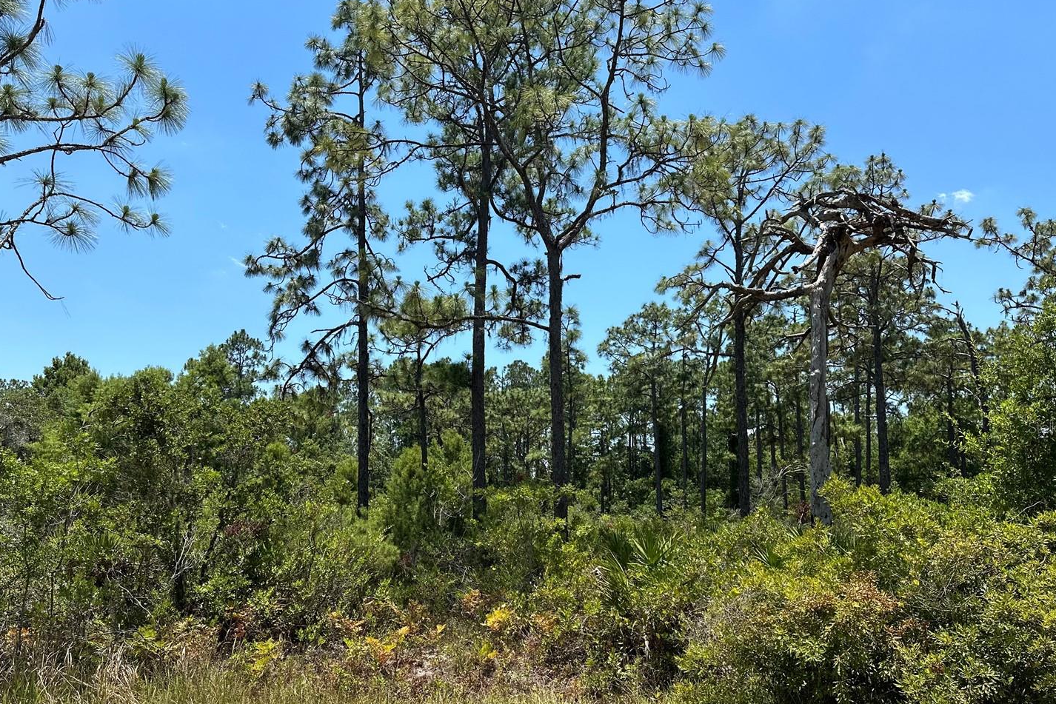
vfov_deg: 46.1
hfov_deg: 65.4
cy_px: 427
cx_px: 506
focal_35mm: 28
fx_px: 821
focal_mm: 6.86
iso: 80
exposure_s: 1/3717
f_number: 1.78
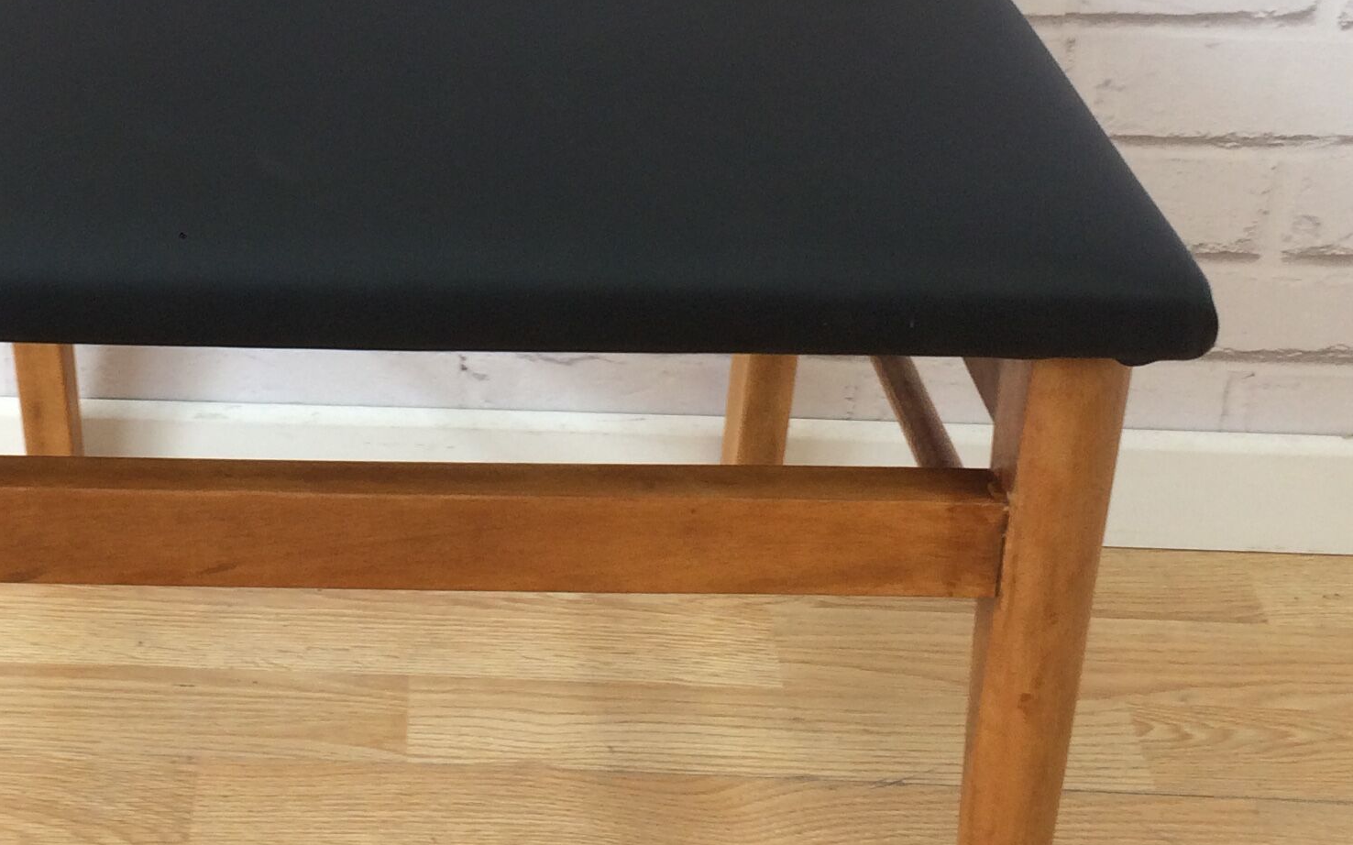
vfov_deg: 18.8
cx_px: 326
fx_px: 2507
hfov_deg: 29.7
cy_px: 62
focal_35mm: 68
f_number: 2.2
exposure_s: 1/100
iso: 50
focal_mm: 4.15
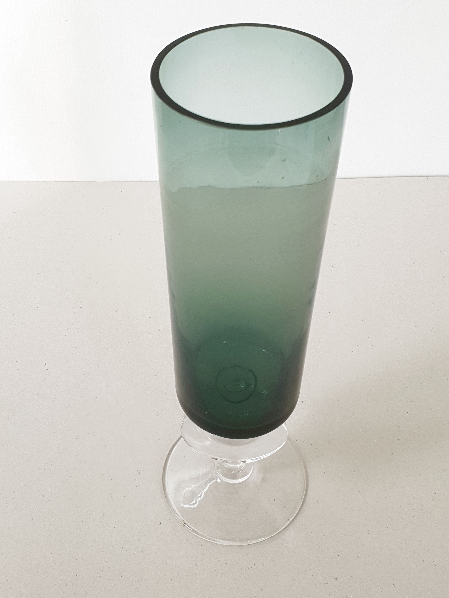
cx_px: 224
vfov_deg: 67.3
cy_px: 299
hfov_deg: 53.1
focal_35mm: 26
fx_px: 450
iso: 80
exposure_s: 1/100
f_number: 2.4
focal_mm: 4.3
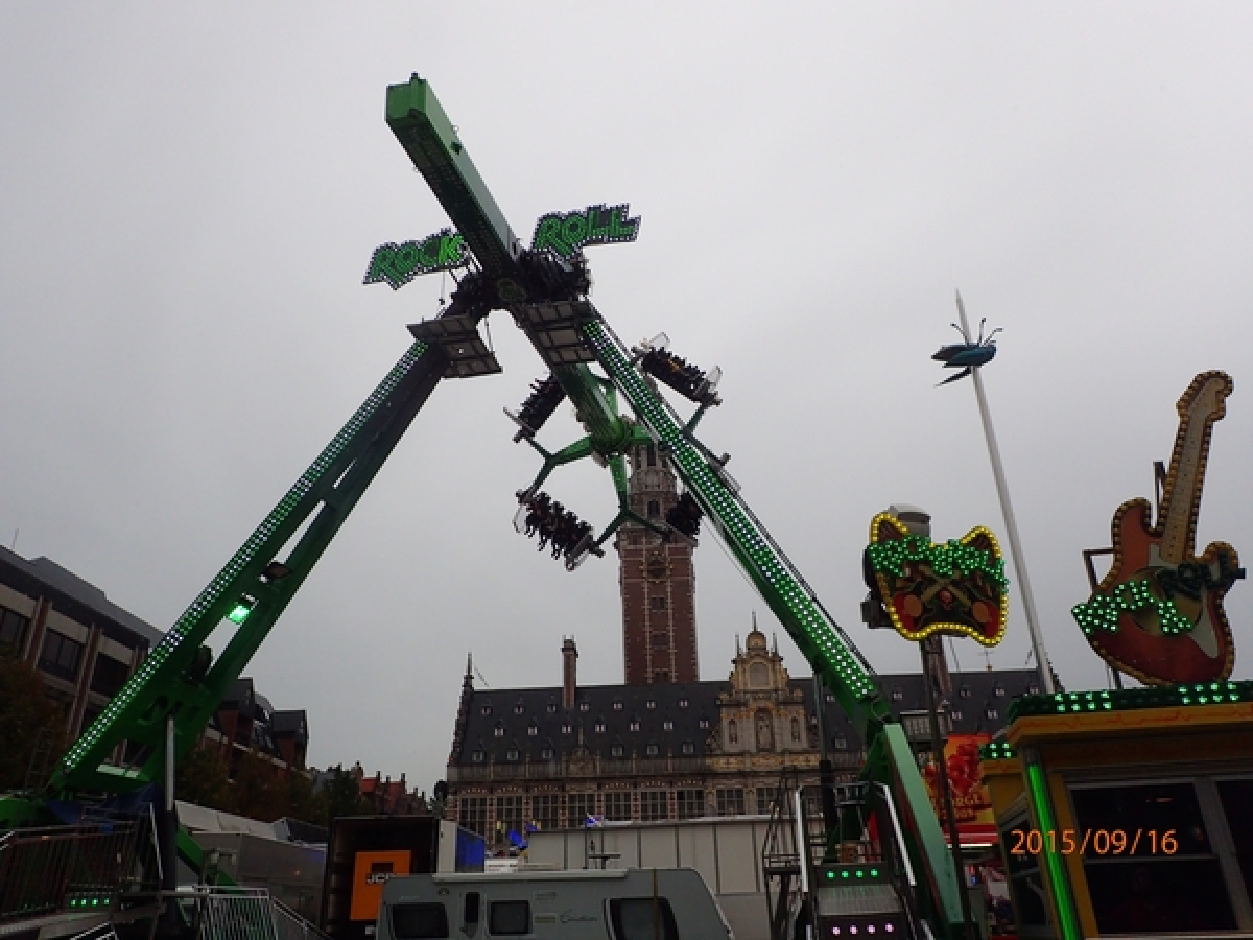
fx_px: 905
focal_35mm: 25
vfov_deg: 54.9
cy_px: 470
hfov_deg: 69.4
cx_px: 626
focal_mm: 4.5
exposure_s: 1/1250
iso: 200
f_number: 2.8
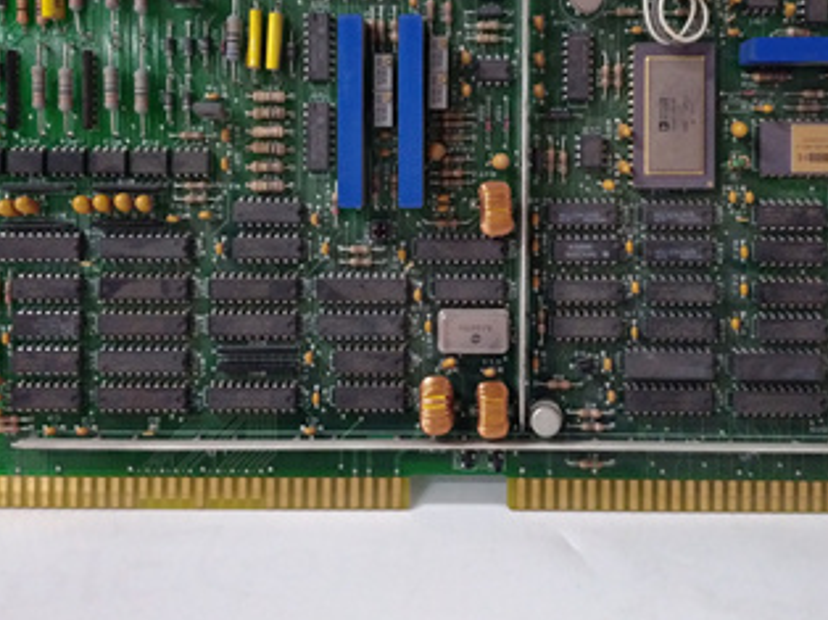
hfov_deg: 43.8
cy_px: 154
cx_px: 461
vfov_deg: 32.9
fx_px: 1028
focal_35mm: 43
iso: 695
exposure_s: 1/33
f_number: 2
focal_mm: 3.79
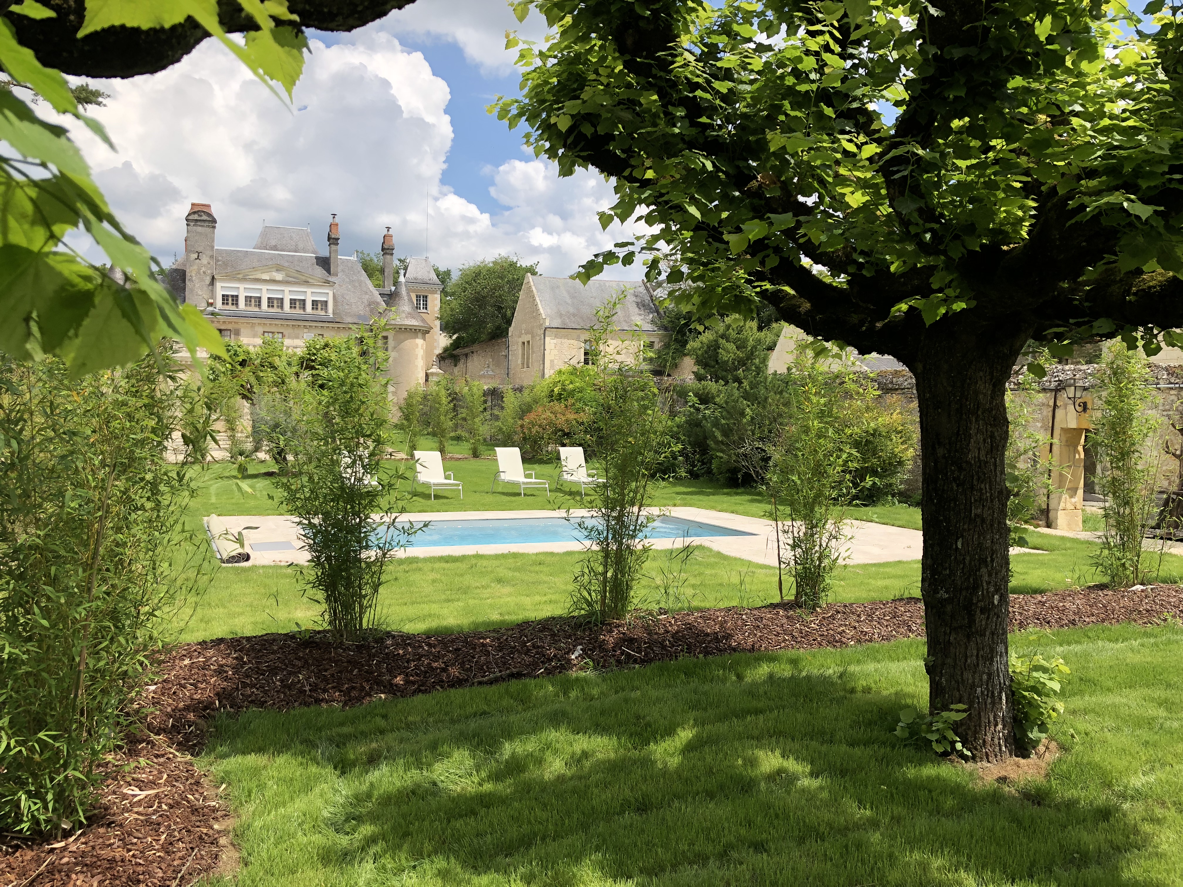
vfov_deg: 49.7
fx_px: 957
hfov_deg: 63.4
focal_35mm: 28
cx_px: 592
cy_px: 444
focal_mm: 3.99
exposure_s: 1/1869
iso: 20
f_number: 1.8
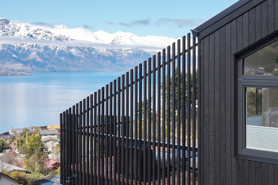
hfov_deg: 32.3
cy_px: 107
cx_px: 166
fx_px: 479
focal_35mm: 62
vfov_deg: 21.9
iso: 800
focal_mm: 50
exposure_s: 1/800
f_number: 8
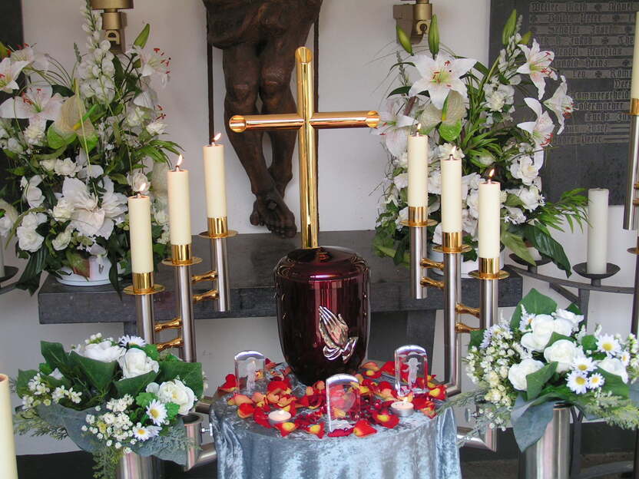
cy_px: 240
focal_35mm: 51
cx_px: 320
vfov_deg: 28.6
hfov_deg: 37.5
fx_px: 941
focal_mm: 8.6
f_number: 3.2
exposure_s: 1/60
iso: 50
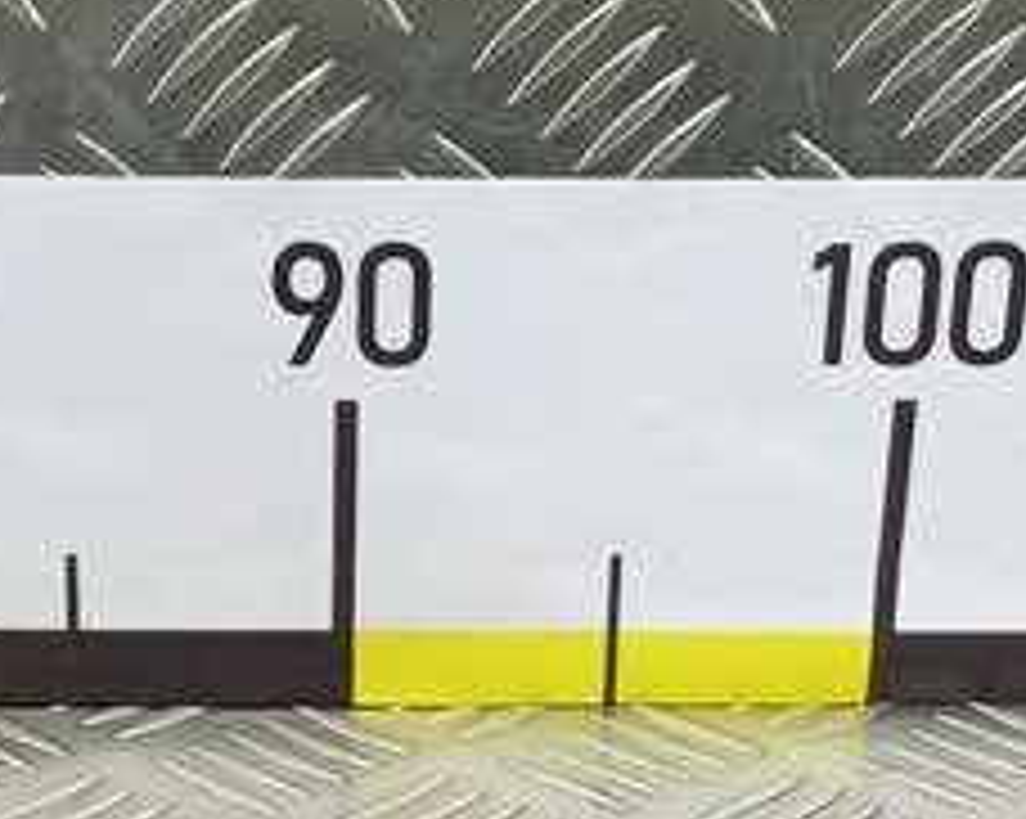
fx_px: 3064
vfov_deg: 14.6
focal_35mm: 101
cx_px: 328
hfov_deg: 18.9
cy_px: 1044
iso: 173
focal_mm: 4.11
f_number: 1.6
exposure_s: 1/50
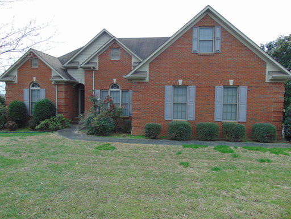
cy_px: 110
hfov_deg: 69.4
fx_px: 210
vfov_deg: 54.9
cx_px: 146
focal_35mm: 25
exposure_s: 1/200
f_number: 3
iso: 80
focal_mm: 4.5
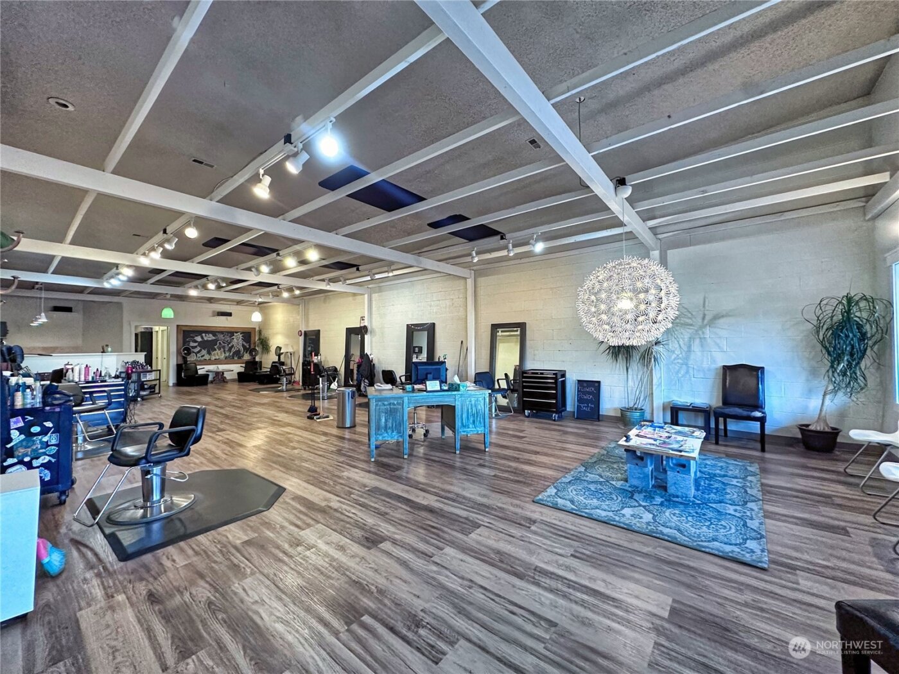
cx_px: 450
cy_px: 337
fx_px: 364
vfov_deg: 85.7
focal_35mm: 14
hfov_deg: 102.1
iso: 250
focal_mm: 2.2
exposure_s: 1/60
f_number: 2.2
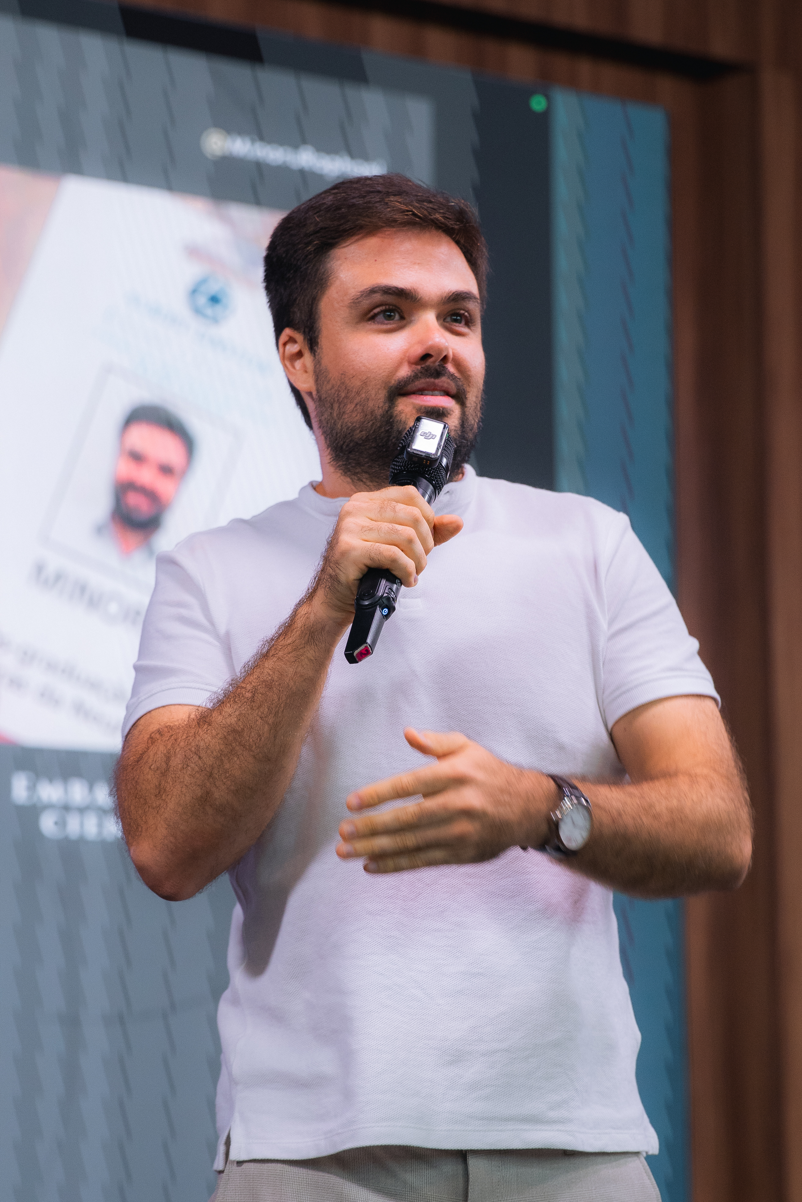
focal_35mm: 105
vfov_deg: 19.5
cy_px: 601
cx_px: 401
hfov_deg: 13.0
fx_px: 3508
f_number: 3.2
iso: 1250
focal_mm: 70
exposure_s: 1/125
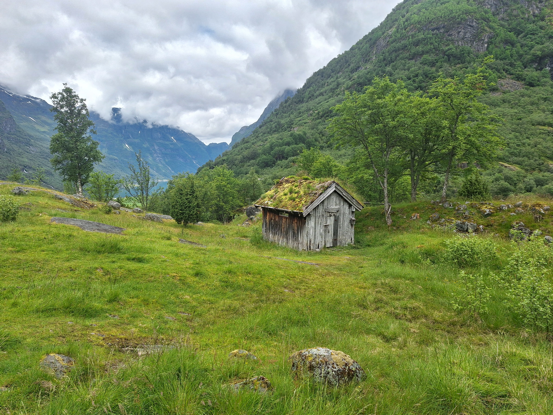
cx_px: 276
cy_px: 208
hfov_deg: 73.9
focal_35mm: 23
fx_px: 367
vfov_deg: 58.9
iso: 40
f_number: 1.8
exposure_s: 1/1555
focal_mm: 5.54
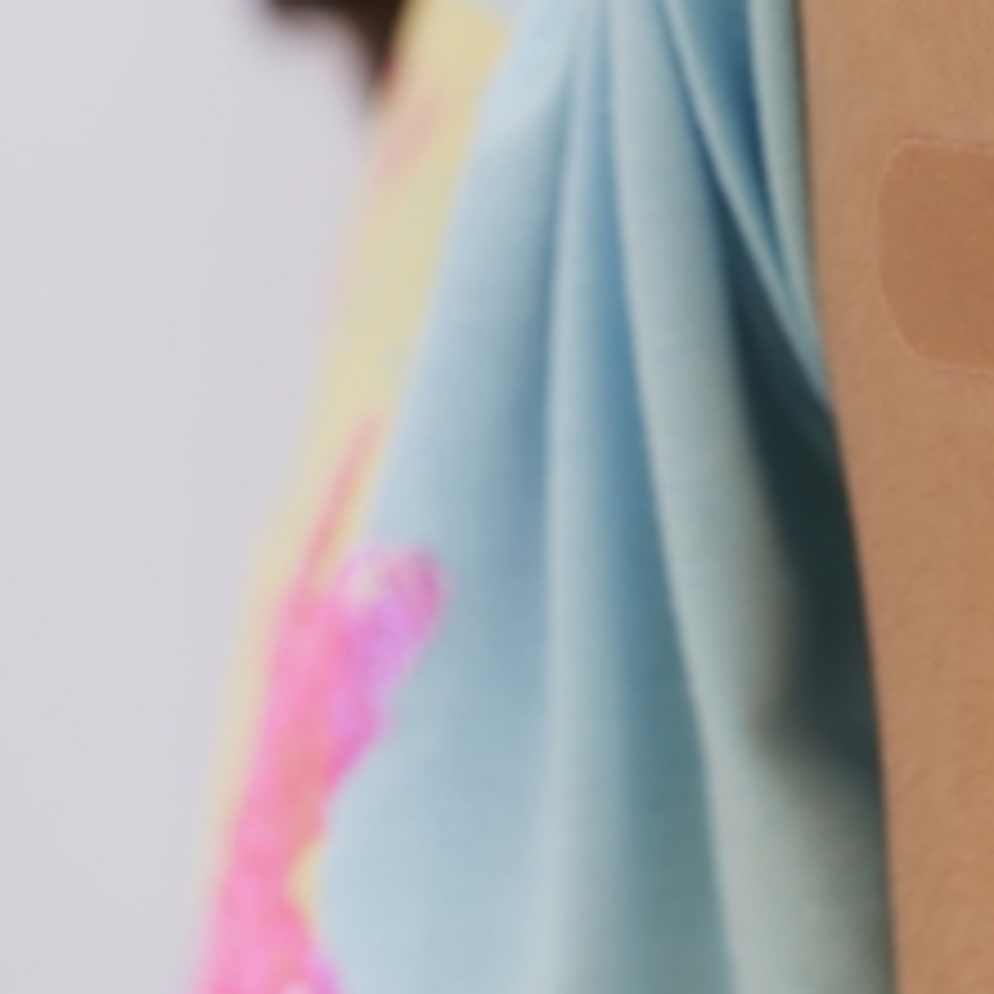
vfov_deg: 8.4
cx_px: 1201
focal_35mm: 208
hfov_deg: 8.3
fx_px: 6757
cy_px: 252
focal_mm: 90
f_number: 4.5
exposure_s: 1/200
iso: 200
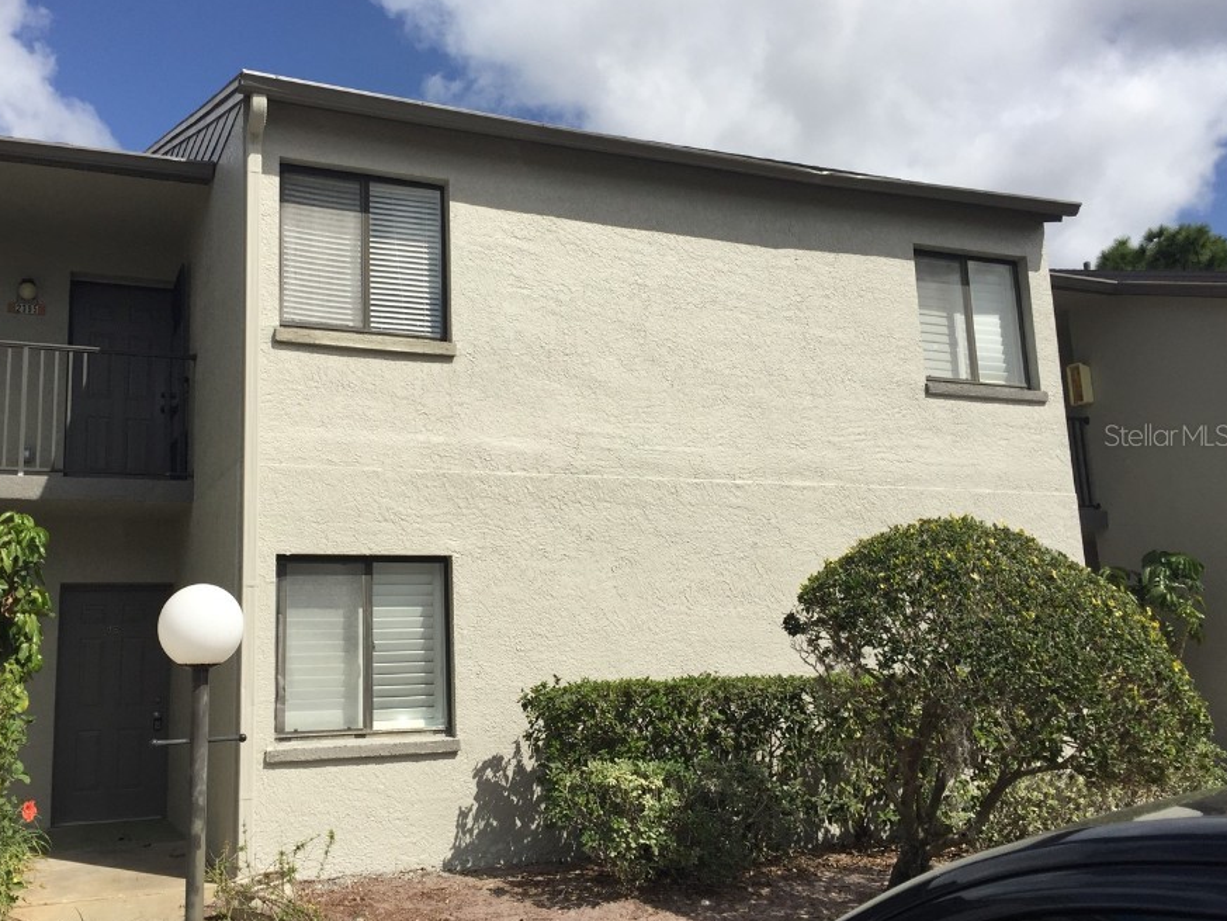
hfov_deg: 53.7
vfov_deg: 41.8
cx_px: 517
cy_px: 434
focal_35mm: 34
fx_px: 1205
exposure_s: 1/3300
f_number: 2.2
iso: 32
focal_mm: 4.15
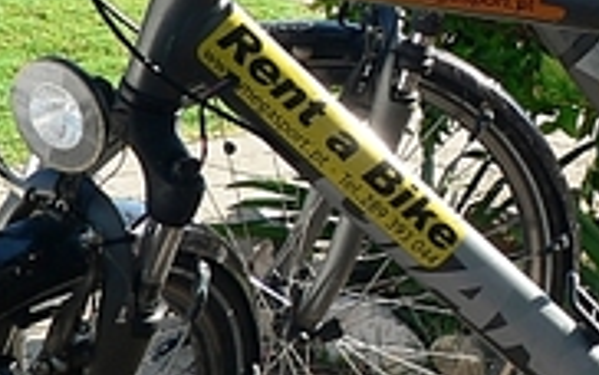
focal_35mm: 126
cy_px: 95
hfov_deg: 15.9
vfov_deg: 10.4
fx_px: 2058
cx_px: 741
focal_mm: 6
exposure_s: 1/200
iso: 80
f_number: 4
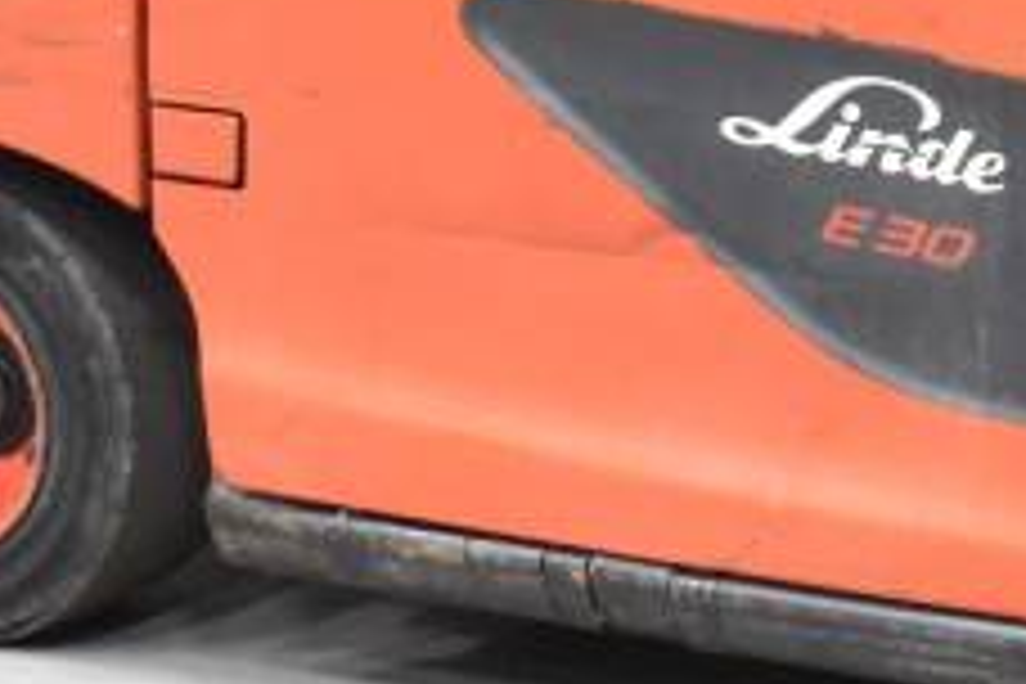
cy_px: -644
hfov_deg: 10.1
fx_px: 5632
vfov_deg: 6.7
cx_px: 1544
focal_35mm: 198
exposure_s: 1/25
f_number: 5
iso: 1600
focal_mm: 25
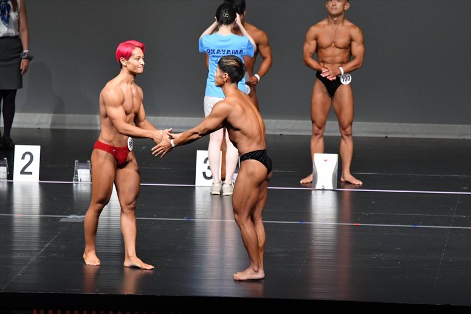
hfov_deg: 7.2
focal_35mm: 285
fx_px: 3727
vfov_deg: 4.8
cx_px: 236
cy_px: 157
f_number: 5.6
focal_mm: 190
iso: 5000
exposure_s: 1/400
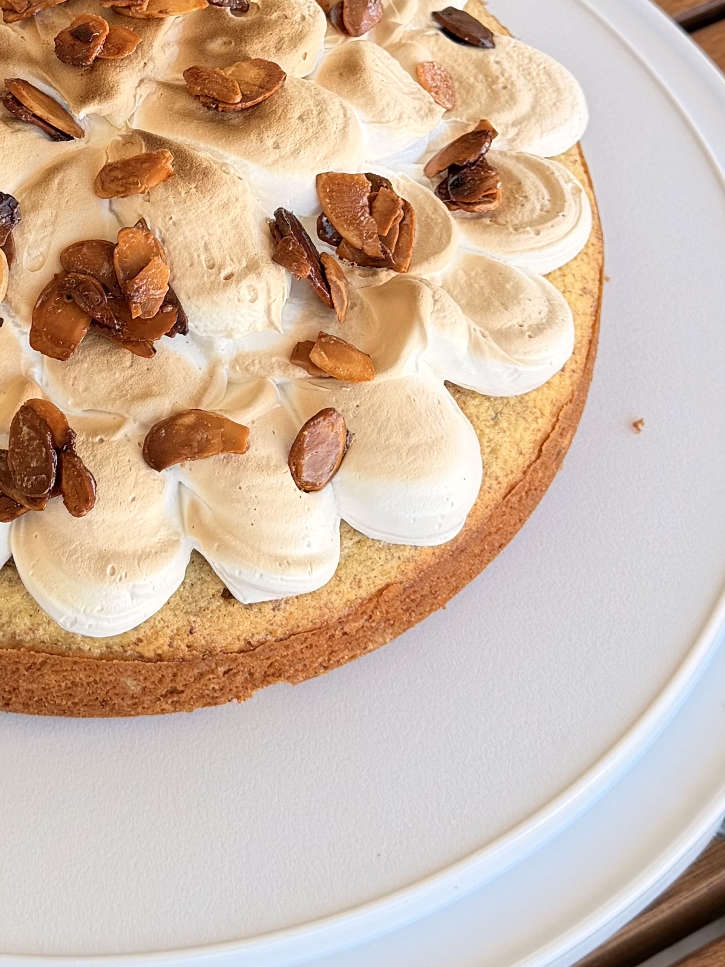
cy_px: 256
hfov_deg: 31.5
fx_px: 1229
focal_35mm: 44
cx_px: 85
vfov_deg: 41.8
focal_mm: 6.76
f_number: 1.78
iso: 80
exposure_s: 1/440
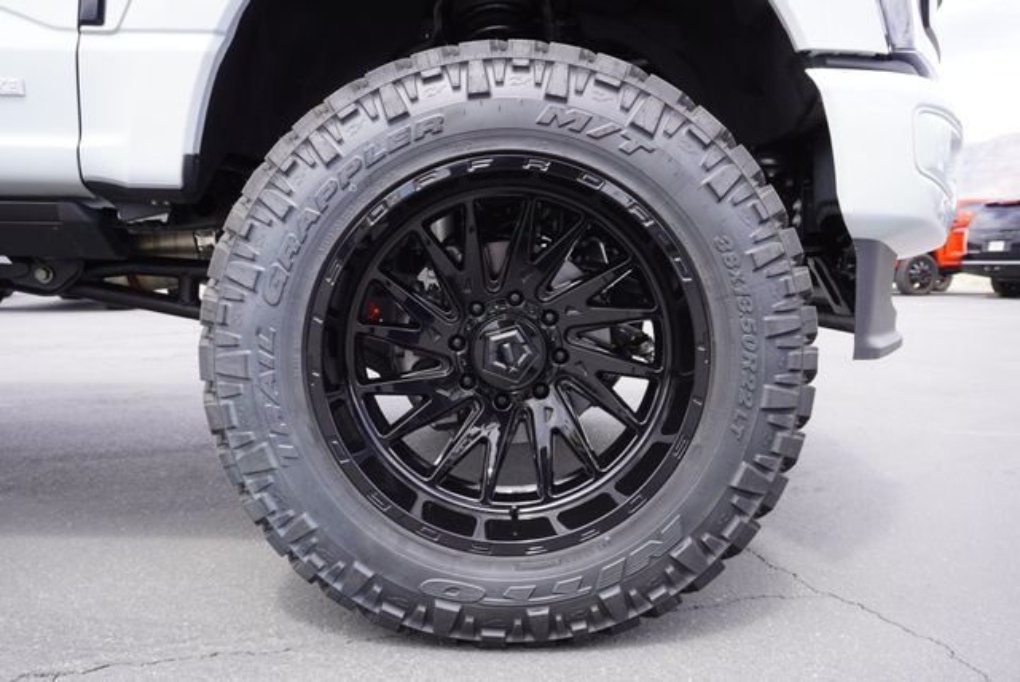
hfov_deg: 59.4
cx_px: 510
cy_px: 341
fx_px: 893
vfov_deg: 41.8
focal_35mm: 32
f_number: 5.6
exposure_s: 1/100
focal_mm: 21
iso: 100
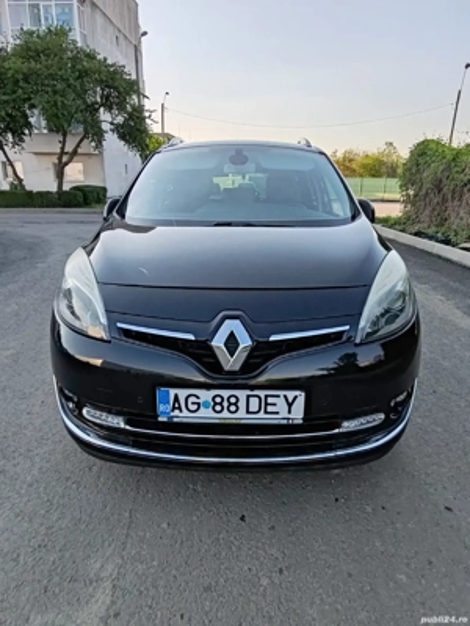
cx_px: 235
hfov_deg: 58.9
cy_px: 313
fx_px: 416
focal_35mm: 23
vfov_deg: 73.9
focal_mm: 1.96
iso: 50
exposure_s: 1/620
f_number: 2.2
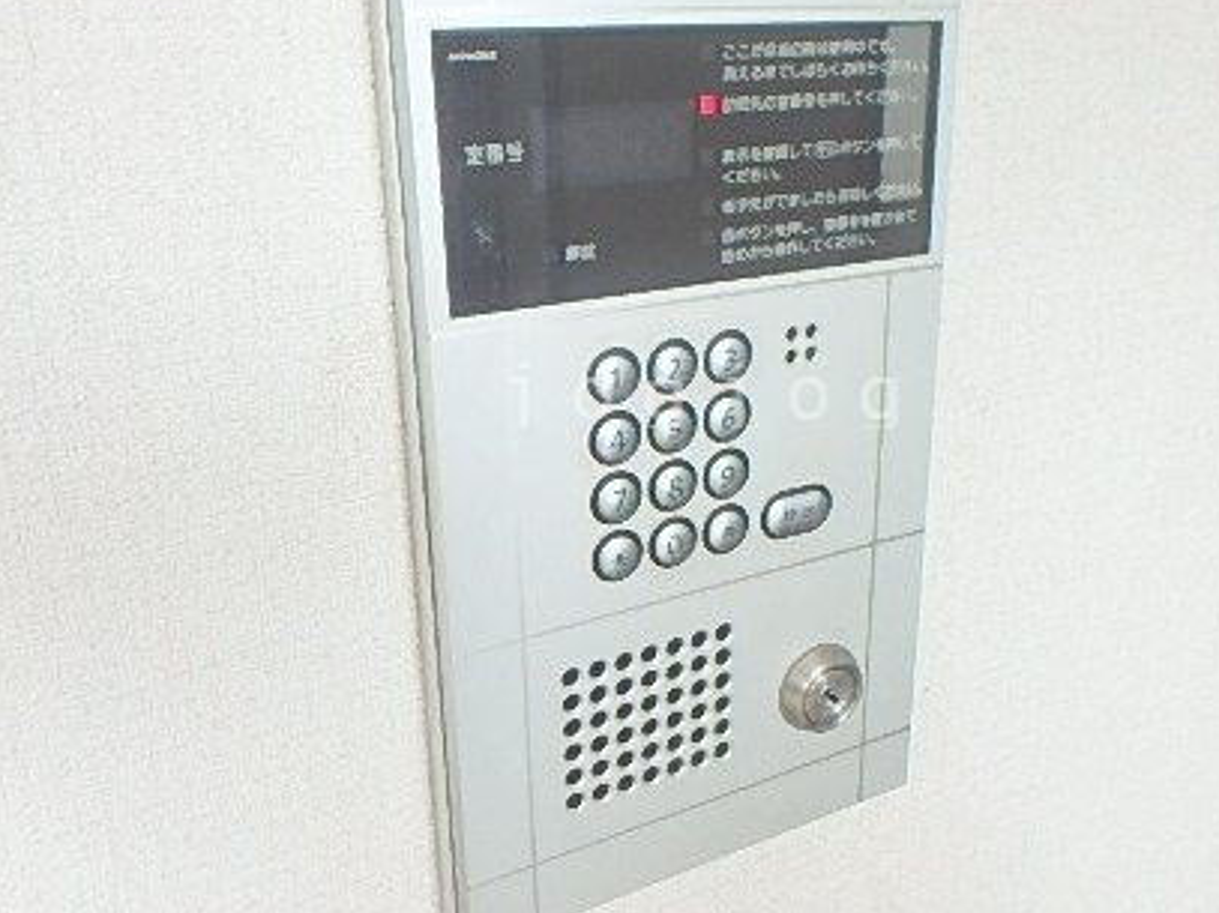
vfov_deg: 42.8
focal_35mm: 33
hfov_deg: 55.1
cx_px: 710
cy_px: 392
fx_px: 1162
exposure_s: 1/30
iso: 320
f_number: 3.5
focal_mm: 3.7
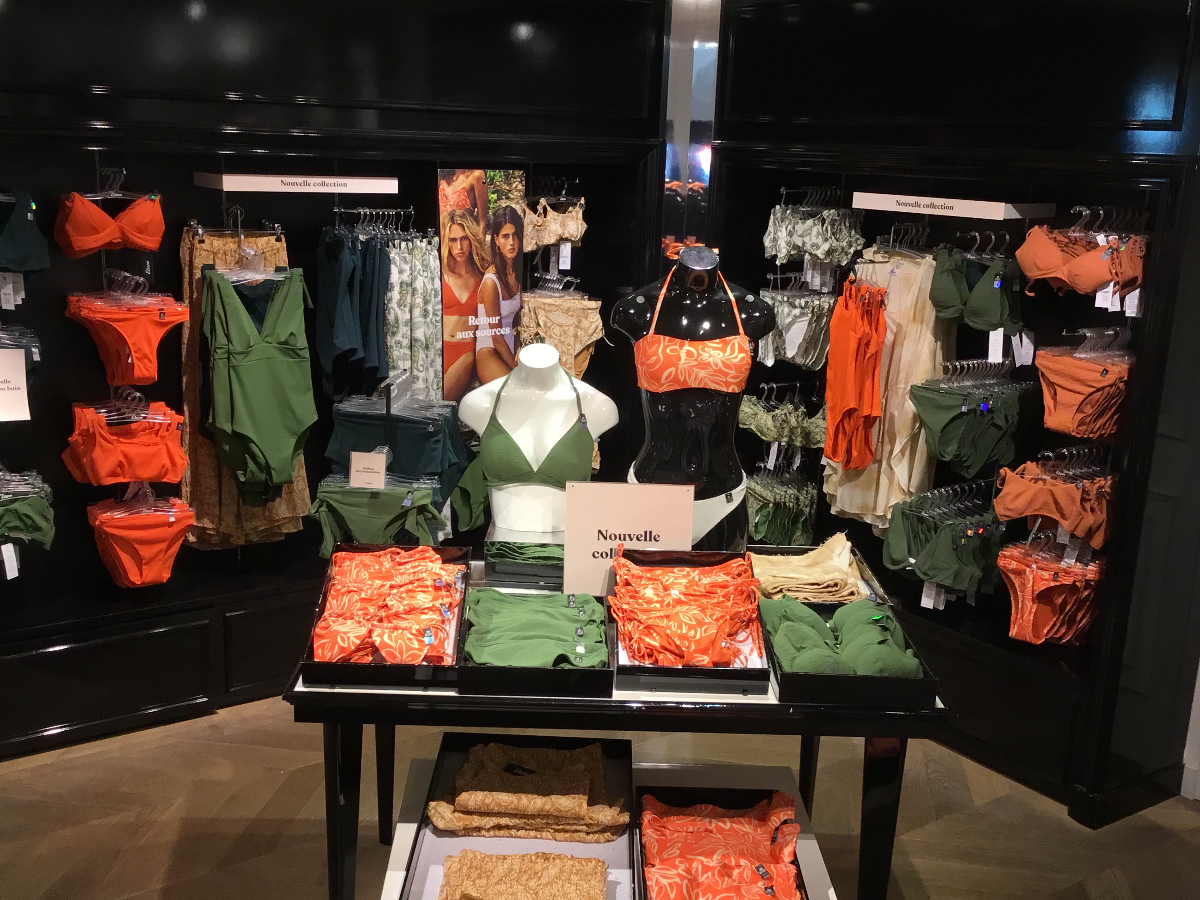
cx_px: 561
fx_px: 1352
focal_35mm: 39
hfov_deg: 47.8
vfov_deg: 36.8
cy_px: 505
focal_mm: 3.3
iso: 25
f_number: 2.4
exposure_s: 1/33
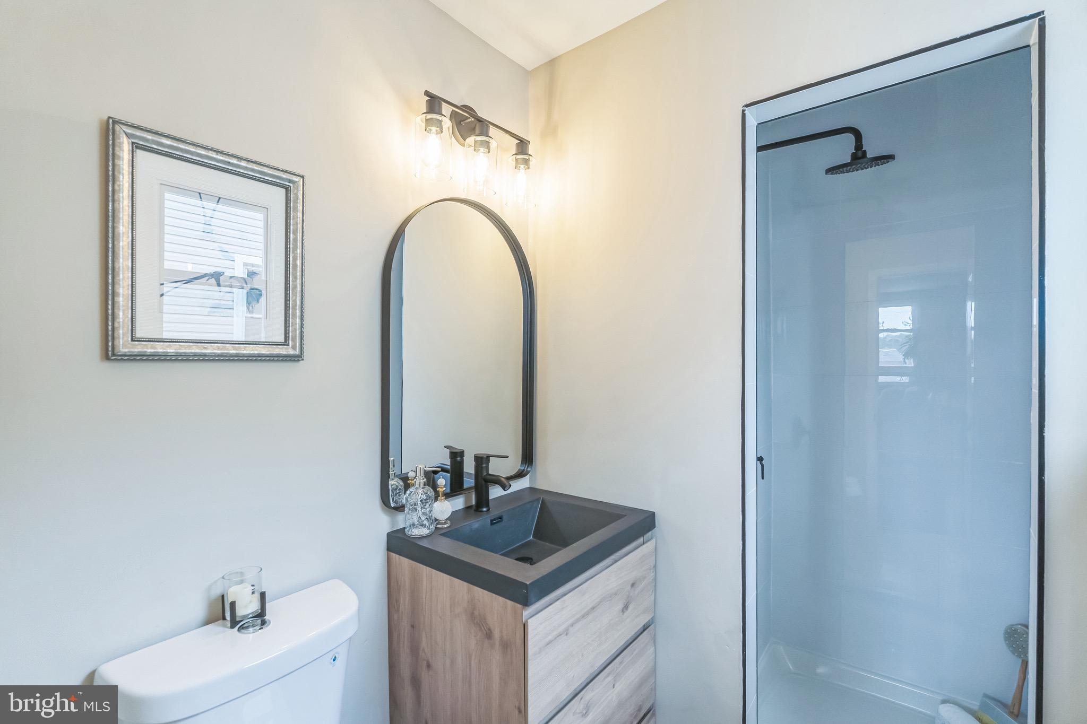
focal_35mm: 16
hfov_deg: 95.0
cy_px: 362
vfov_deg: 72.0
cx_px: 544
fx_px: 498
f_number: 5.6
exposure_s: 1/125
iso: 640
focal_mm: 16.5
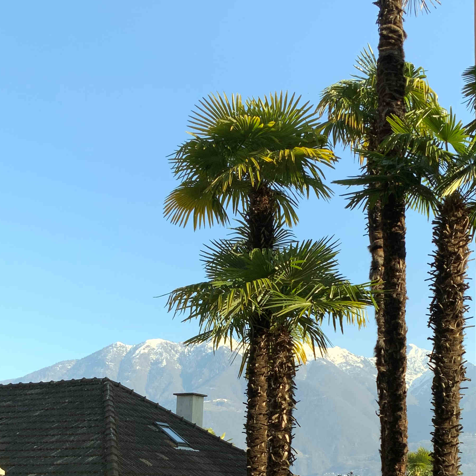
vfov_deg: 29.5
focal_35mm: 57
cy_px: 370
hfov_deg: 29.7
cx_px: 339
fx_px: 887
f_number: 1.8
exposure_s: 1/1168
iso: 16
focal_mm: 3
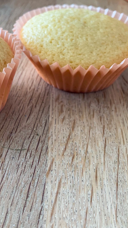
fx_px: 272
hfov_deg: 26.0
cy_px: 106
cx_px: 23
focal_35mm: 45
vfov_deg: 45.4
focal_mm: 4.25
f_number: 1.8
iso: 100
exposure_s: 1/60
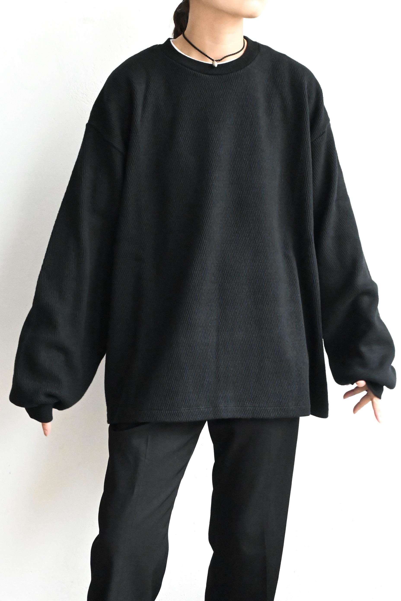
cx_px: 200
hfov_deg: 28.5
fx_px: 789
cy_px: 300
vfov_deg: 41.7
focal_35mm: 47
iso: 12800
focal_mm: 31.5
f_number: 9
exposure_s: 1/320
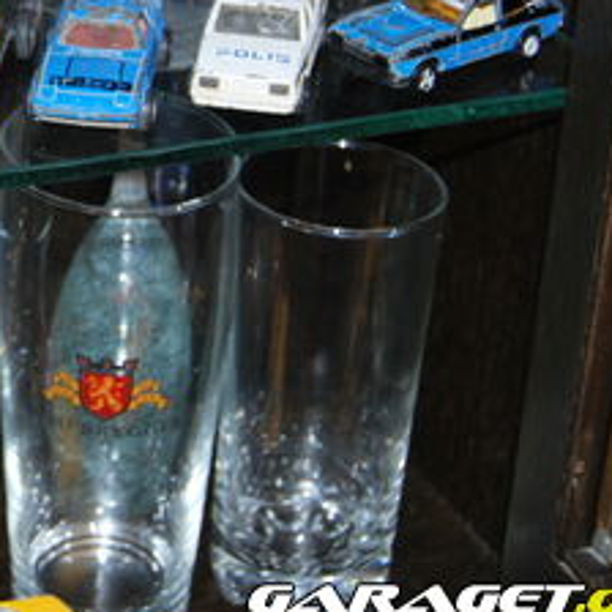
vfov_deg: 14.7
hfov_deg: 14.3
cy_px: 38
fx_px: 2340
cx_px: -158
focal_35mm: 117
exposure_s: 1/60
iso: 200
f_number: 4.5
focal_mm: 32
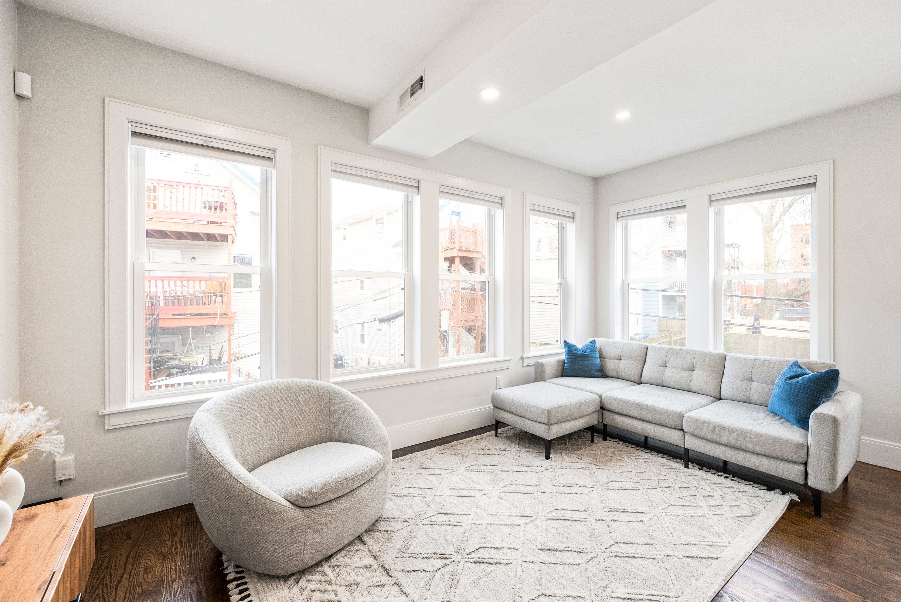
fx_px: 351
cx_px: 450
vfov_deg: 81.3
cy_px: 301
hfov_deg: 104.2
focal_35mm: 14
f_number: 8
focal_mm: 14
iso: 800
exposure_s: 1/20
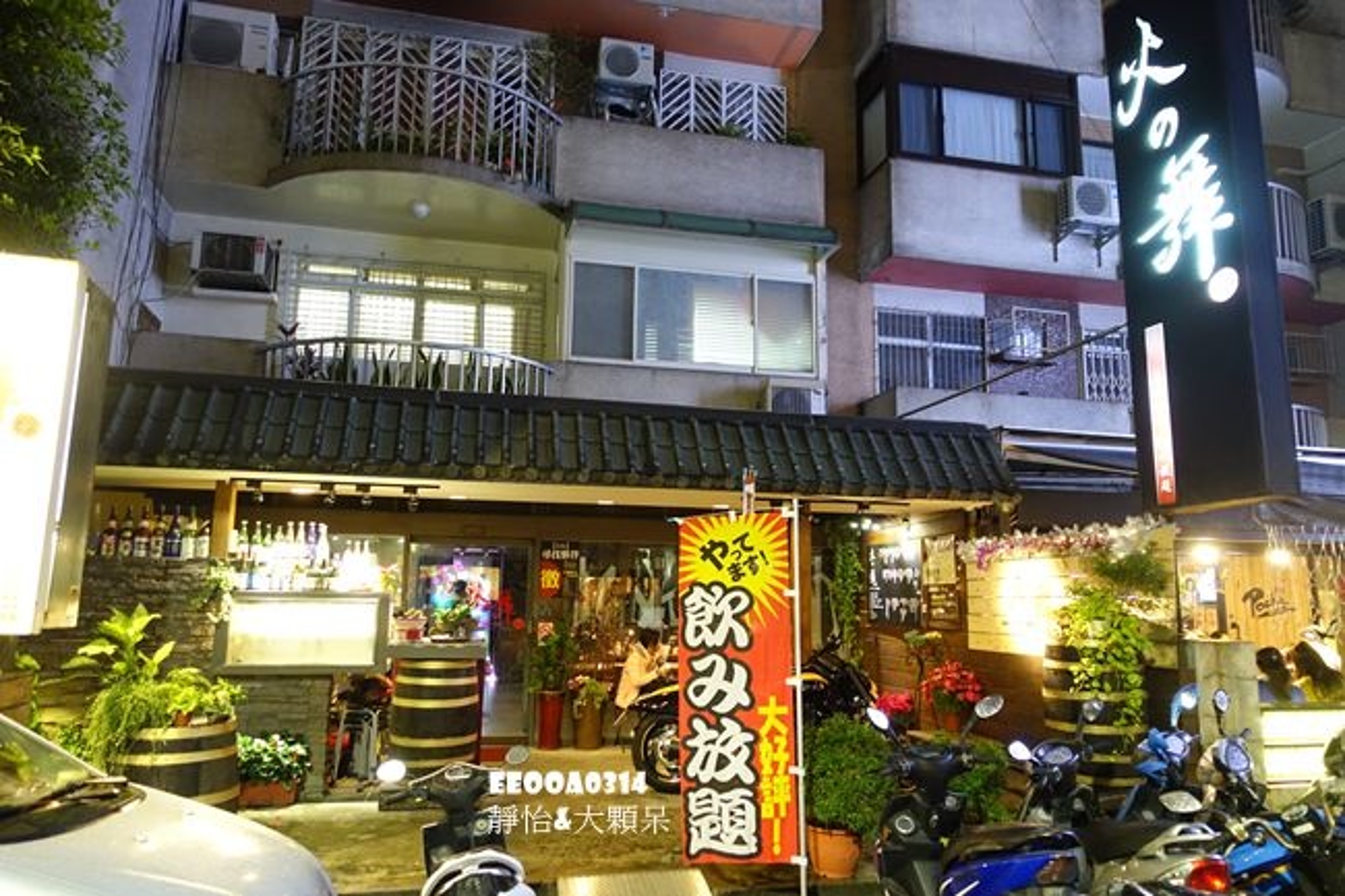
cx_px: 672
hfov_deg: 73.8
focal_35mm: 24
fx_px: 896
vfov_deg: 53.1
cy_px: 448
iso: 800
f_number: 1.8
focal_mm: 8.8
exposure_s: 1/10
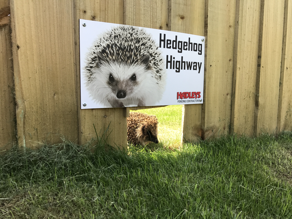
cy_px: 110
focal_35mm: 28
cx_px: 146
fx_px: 236
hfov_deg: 63.4
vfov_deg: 49.7
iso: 20
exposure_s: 1/491
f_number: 1.8
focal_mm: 3.99
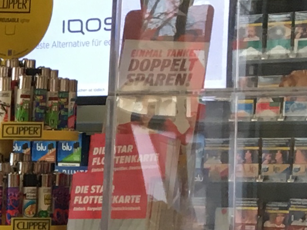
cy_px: 394
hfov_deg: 9.9
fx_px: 1596
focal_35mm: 180
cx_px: -370
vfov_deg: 8.0
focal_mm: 4.15
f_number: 2.2
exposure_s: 1/33
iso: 80
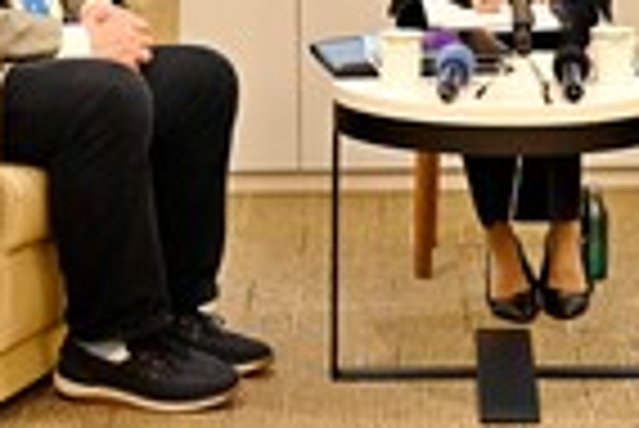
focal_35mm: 155
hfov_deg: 13.1
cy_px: -164
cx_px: 576
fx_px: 2754
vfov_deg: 8.7
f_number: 4
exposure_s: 1/125
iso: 1600
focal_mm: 55
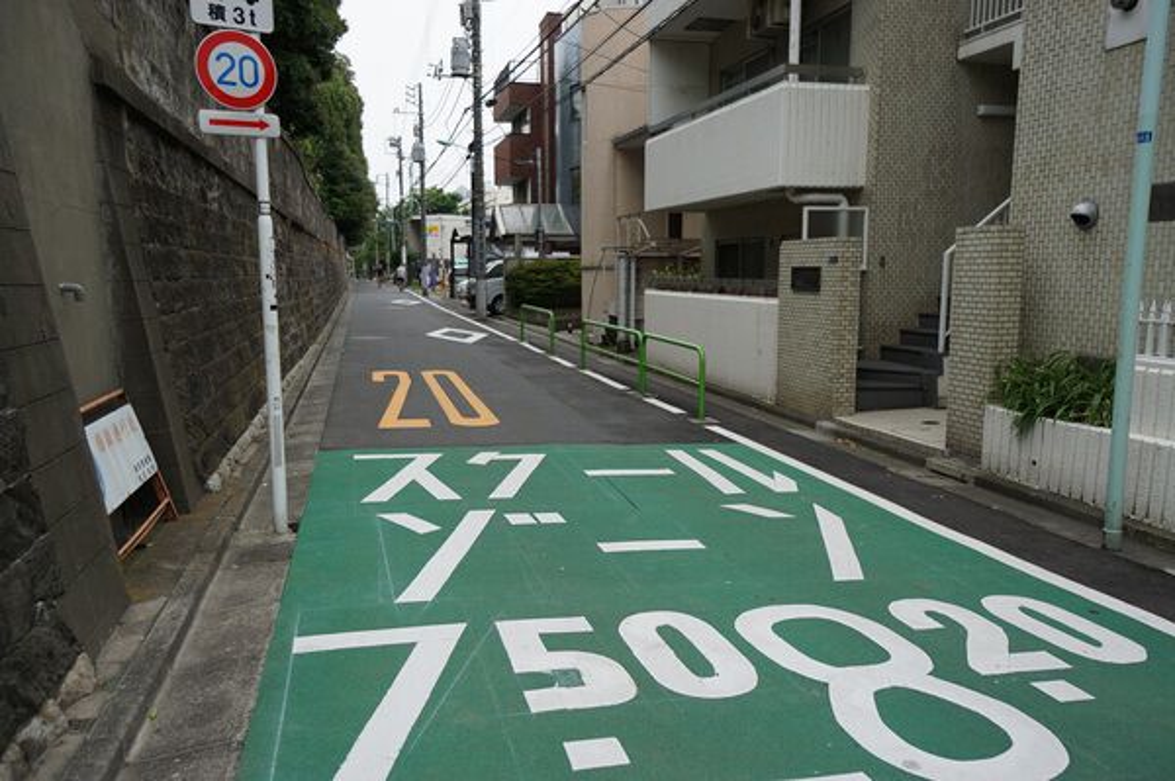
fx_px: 881
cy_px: 390
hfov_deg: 67.4
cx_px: 588
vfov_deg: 47.9
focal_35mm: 27
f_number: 4
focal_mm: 18
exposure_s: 1/320
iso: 100
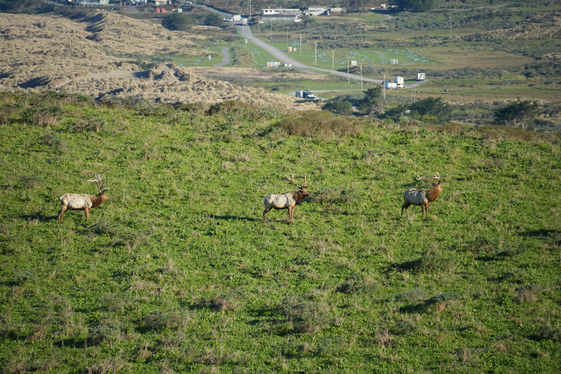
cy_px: 187
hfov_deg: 6.9
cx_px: 280
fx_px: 4675
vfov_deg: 4.6
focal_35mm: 300
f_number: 7.1
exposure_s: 1/1250
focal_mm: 300
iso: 640
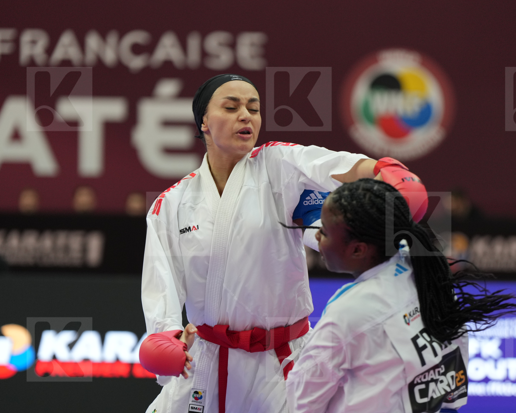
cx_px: 299
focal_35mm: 188
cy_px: 224
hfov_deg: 10.3
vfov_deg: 8.2
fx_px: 2872
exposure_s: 1/1000
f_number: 2.8
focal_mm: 143
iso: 1600
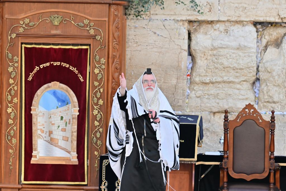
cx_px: 143
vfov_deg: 4.6
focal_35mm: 300
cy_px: 96
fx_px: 2382
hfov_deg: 6.9
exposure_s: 1/320
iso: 64
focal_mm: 200
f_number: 2.8
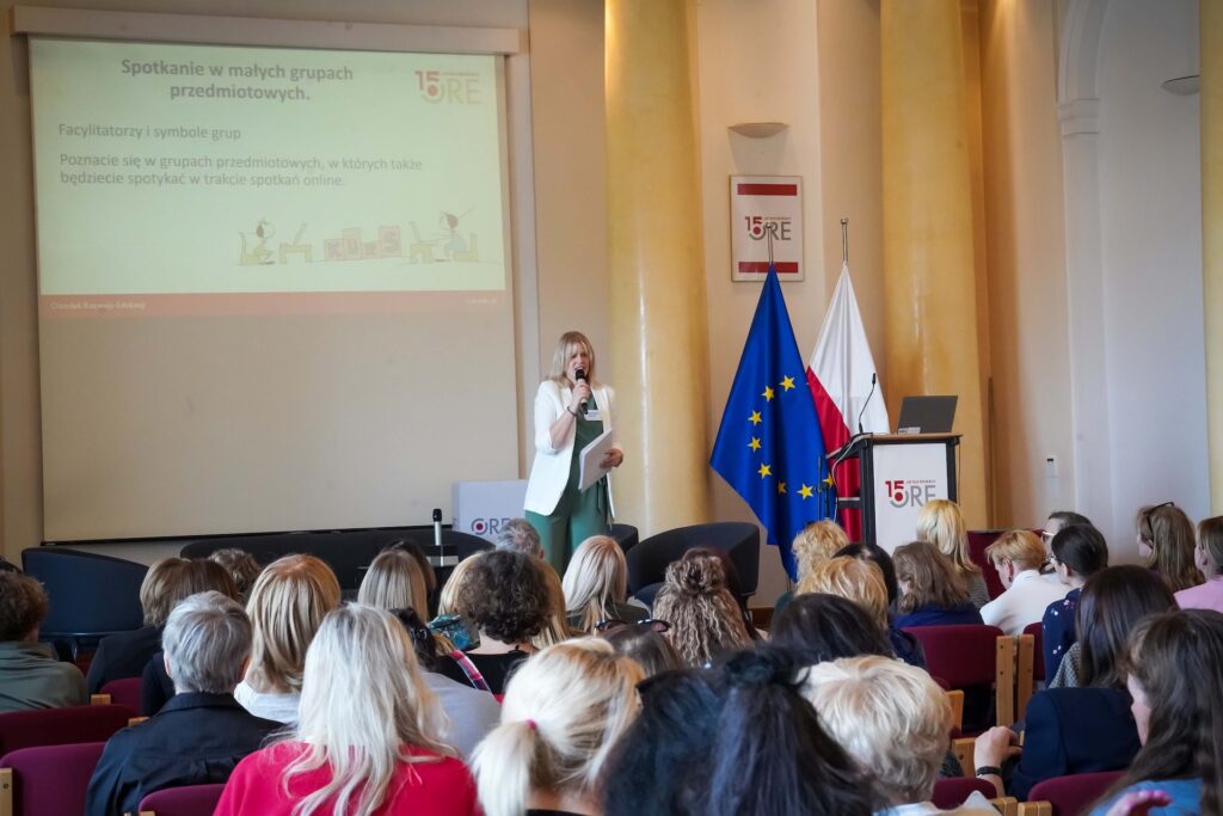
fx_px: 2378
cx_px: 612
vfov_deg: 19.5
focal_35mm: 70
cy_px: 408
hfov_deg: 28.8
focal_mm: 70
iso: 8000
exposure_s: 1/100
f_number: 13
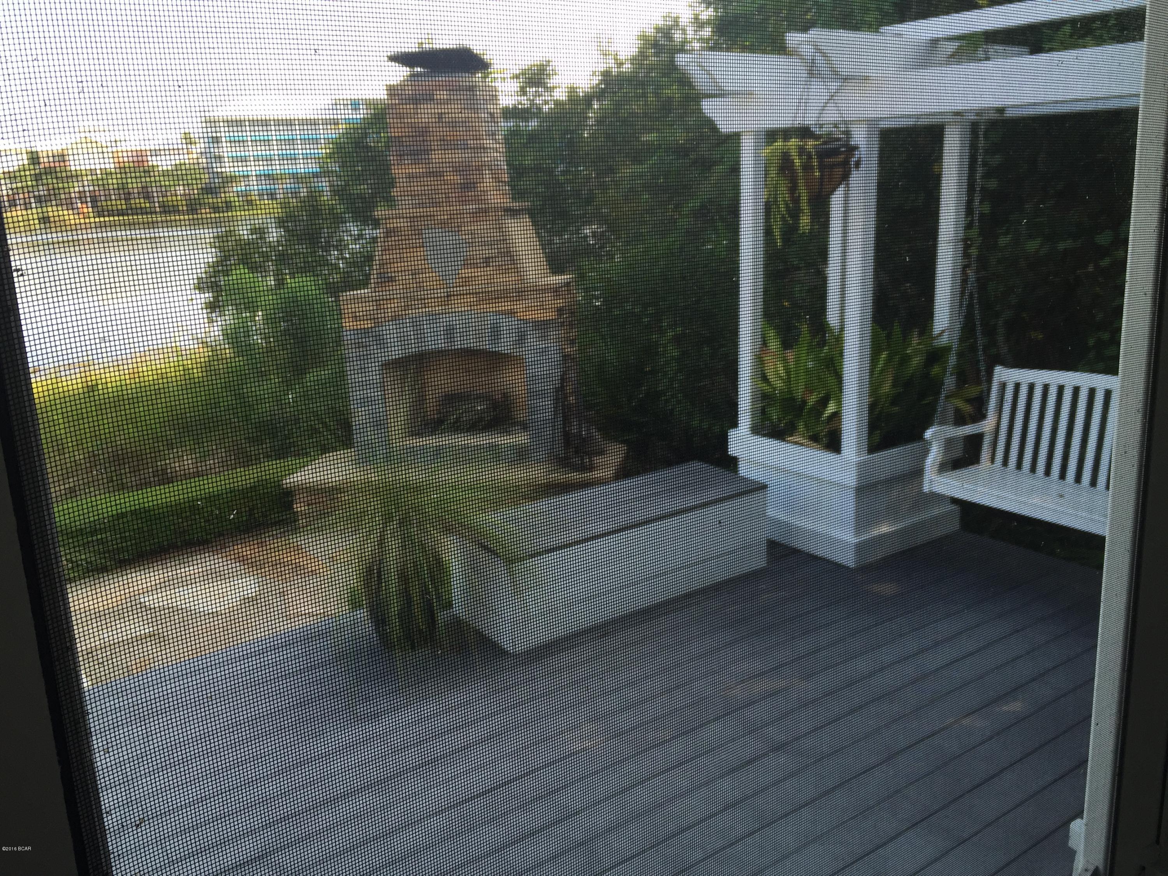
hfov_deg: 61.7
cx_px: 584
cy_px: 438
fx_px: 979
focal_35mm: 29
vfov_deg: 48.2
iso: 32
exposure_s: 1/227
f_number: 2.2
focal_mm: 4.15
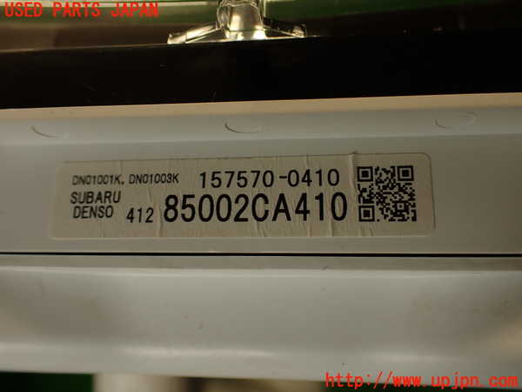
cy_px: 196
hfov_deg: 56.8
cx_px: 261
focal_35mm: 32
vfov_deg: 44.2
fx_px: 483
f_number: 2.4
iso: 125
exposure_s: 1/60
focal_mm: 5.79
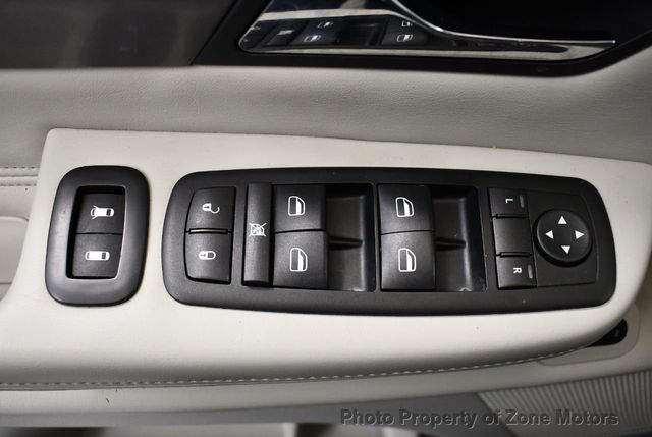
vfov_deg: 37.0
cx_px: 326
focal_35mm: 36
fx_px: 653
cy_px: 218
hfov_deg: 53.1
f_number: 3.5
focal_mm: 18
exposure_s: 1/125
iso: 1400
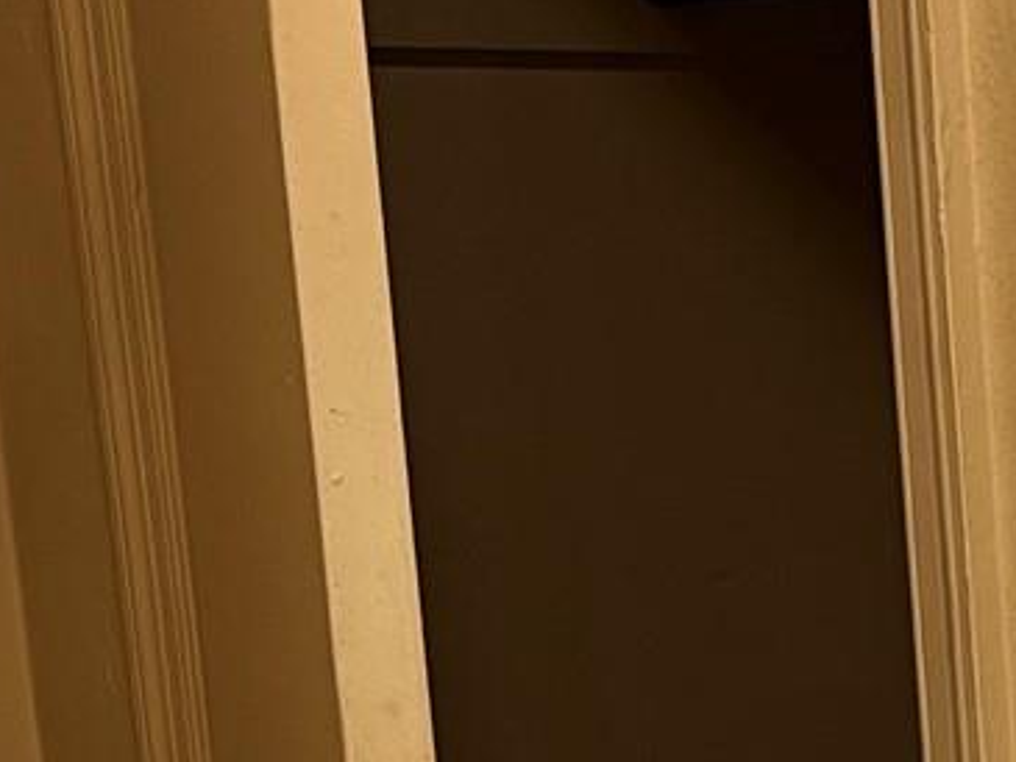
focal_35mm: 114
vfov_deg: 12.7
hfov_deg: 16.2
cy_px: 898
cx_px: 1395
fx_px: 3347
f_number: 1.6
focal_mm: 5.1
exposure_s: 1/60
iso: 100
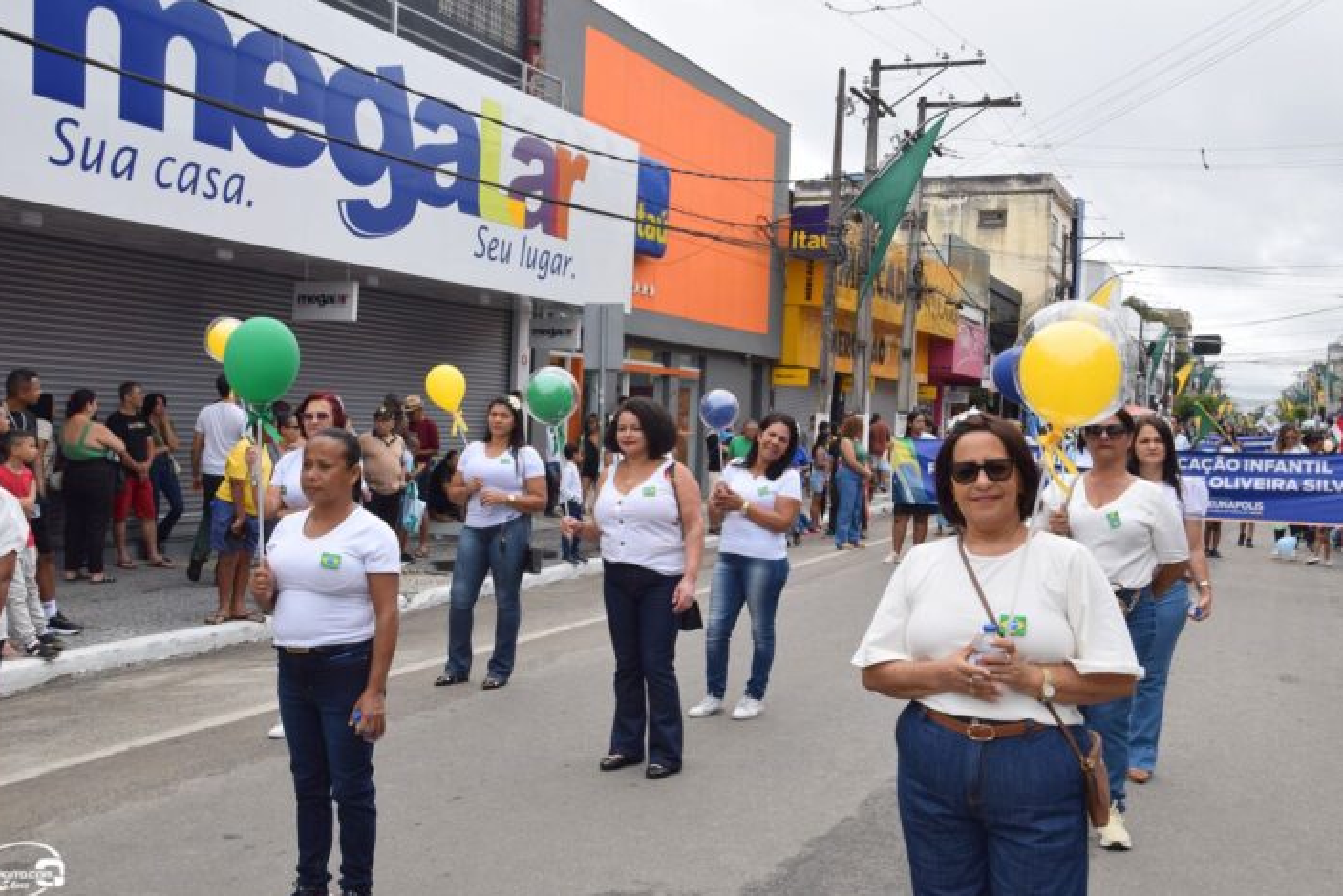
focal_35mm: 38
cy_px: 440
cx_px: 657
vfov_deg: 35.1
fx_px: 1418
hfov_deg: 50.7
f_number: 9
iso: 200
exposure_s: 1/320
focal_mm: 24
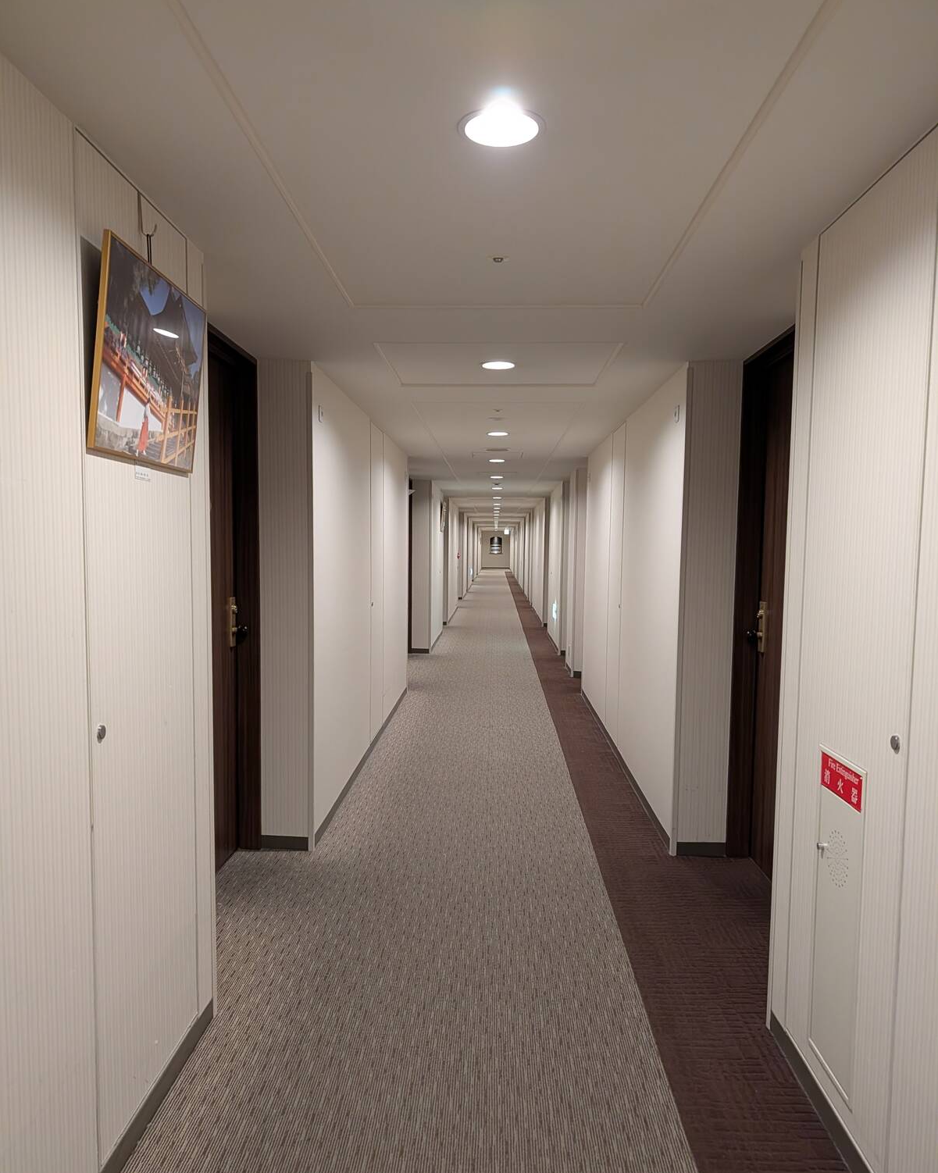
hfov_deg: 56.8
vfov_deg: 68.1
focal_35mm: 25
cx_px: 469
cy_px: 597
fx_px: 868
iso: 1317
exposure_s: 1/160
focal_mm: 6.9
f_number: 1.68
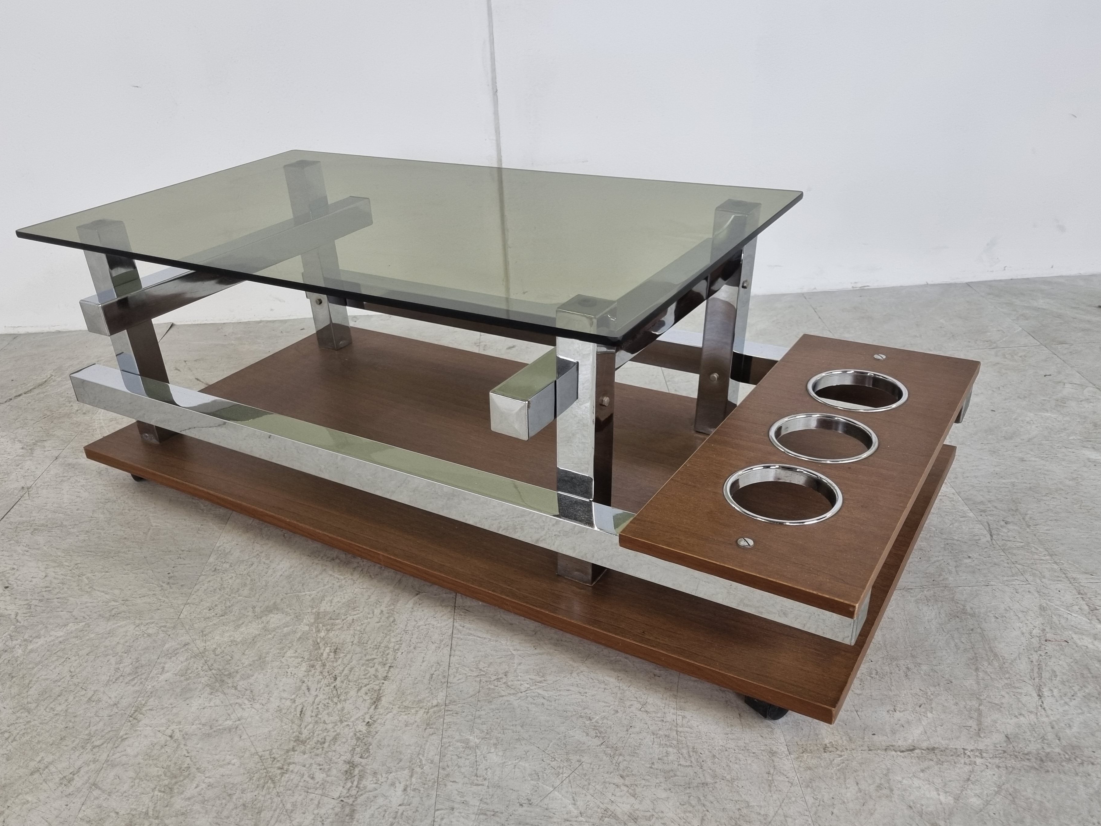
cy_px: 441
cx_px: 514
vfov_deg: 48.2
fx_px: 922
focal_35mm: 29
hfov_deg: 61.6
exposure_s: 1/100
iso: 125
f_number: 1.8
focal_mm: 5.4
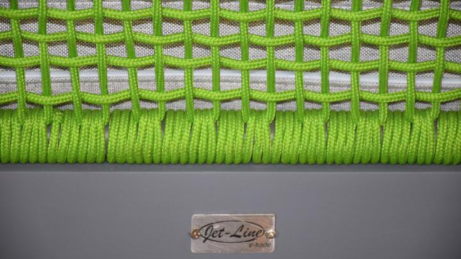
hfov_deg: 9.8
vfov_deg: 5.5
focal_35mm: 221
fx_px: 2701
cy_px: 127
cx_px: 230
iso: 1250
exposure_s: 1/60
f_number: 5.6
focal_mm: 140
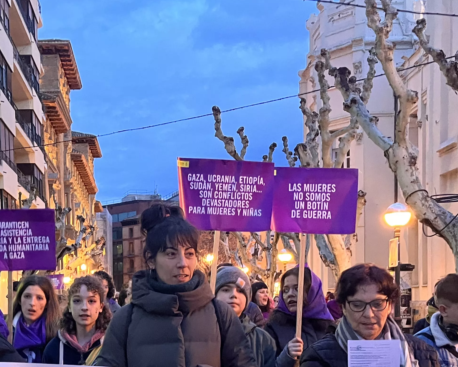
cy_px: 351
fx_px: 718
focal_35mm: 53
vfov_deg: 27.3
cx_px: 143
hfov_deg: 34.9
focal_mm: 5.1
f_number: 1.6
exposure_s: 1/50
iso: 500
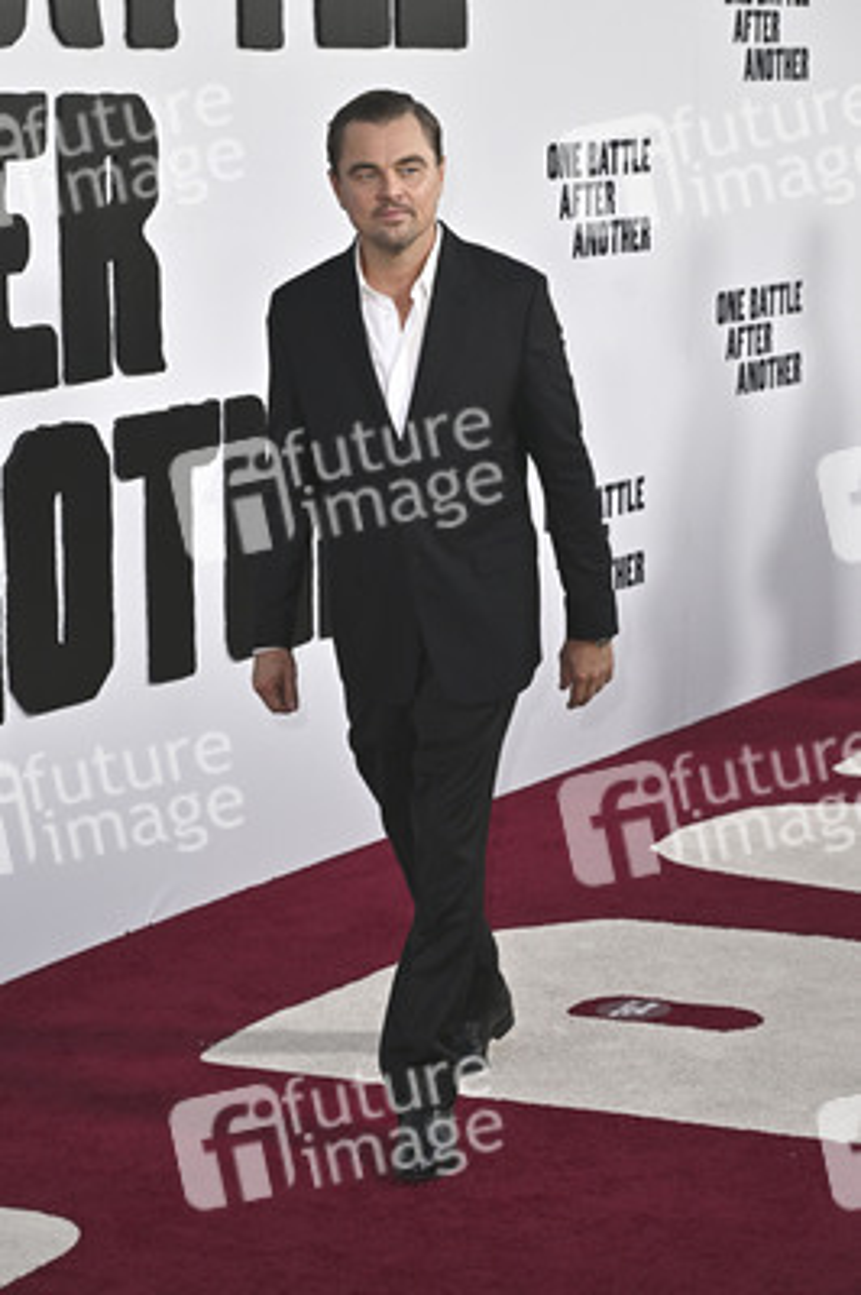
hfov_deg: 20.0
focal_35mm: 68
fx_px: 2444
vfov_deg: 29.7
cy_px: 648
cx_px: 430
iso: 800
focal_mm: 68
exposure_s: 1/320
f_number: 5
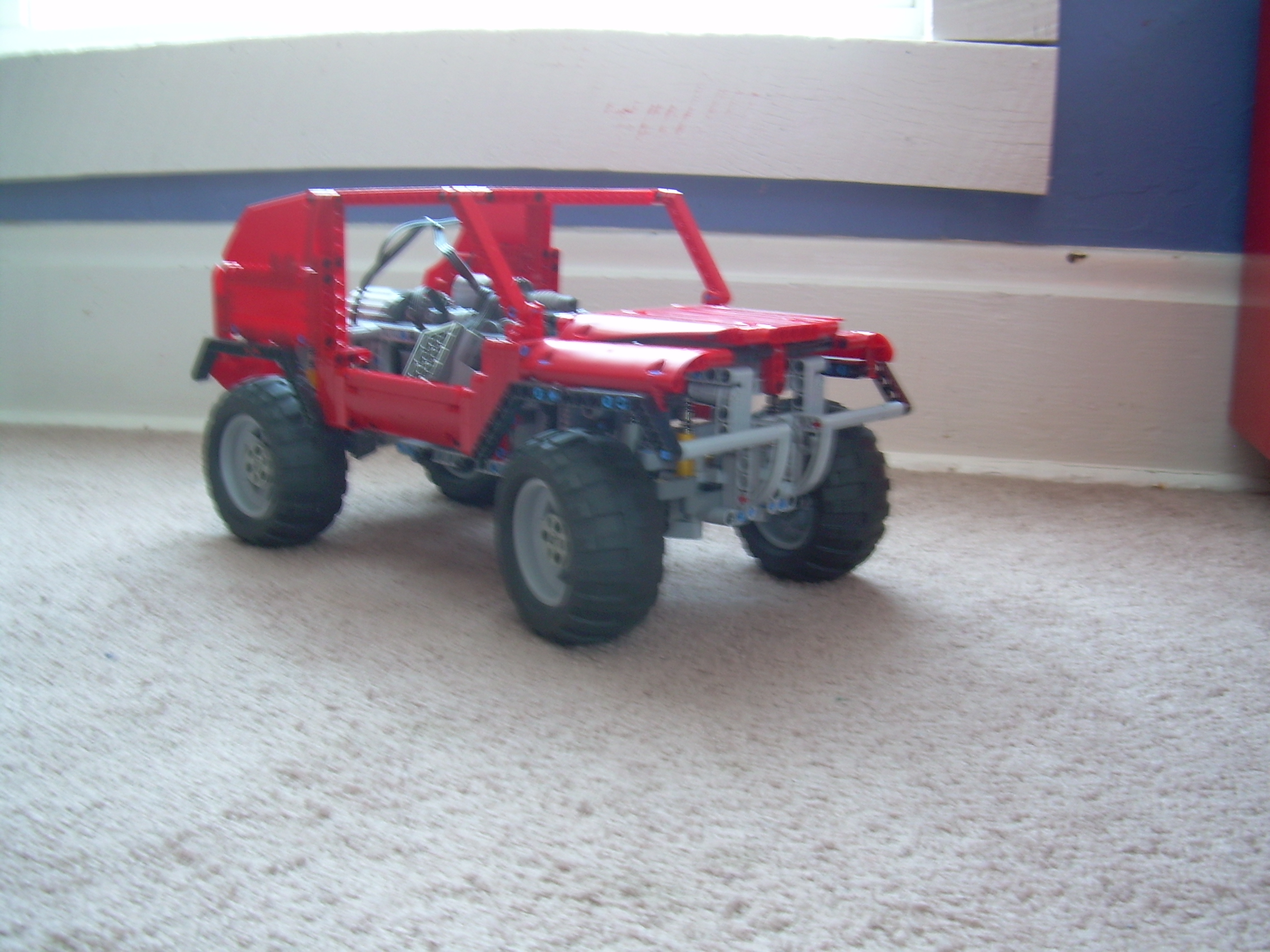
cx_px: 635
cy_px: 476
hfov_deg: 49.0
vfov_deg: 37.7
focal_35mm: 38
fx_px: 1394
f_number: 2.8
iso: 50
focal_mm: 6.3
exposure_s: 1/2.8
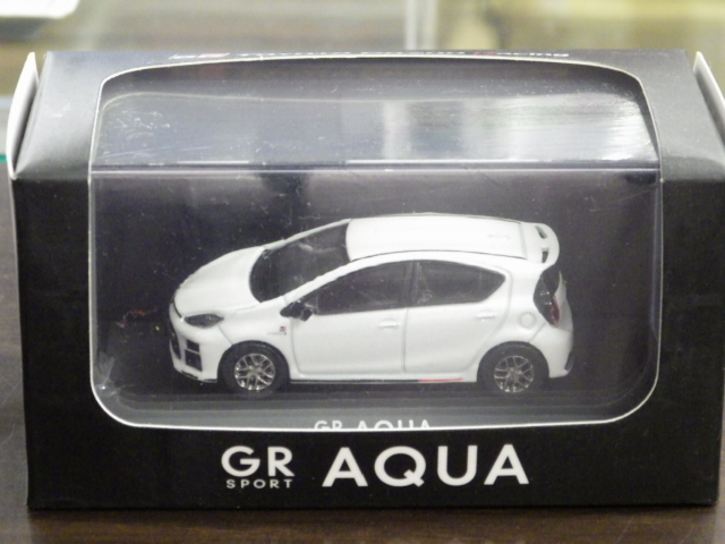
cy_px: 272
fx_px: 2492
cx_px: 362
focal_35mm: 119
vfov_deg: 12.5
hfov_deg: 16.6
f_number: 4.8
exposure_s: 1/25
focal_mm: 21.3
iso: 1600
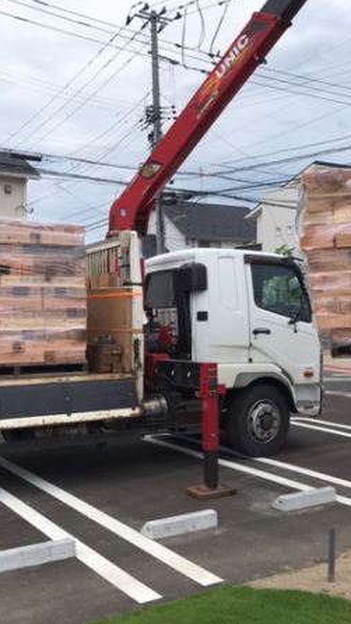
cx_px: 193
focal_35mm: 41
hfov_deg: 29.0
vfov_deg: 49.4
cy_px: 311
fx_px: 678
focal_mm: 3.99
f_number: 1.8
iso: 20
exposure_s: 1/1088
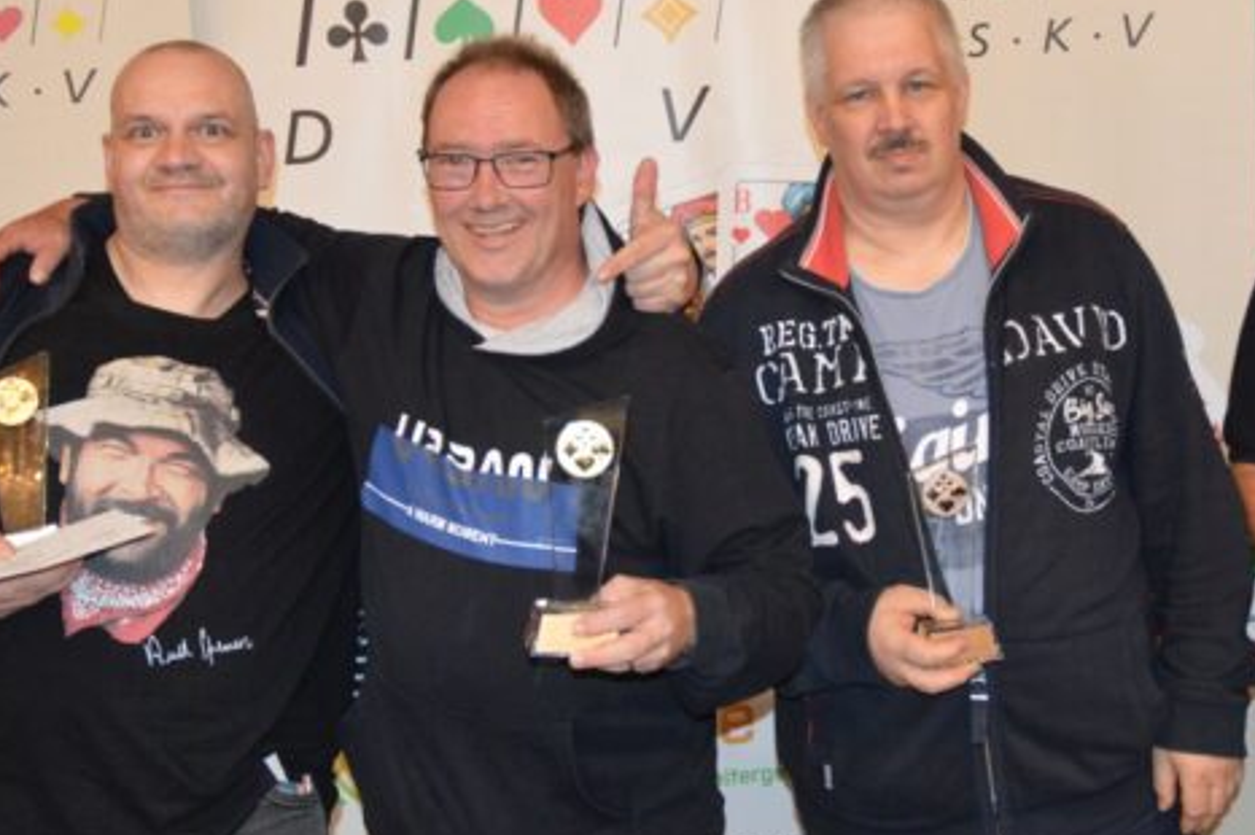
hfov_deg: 38.7
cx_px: 770
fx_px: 1777
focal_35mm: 51
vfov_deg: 26.4
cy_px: 333
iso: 1600
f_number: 3.5
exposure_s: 1/60
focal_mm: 22
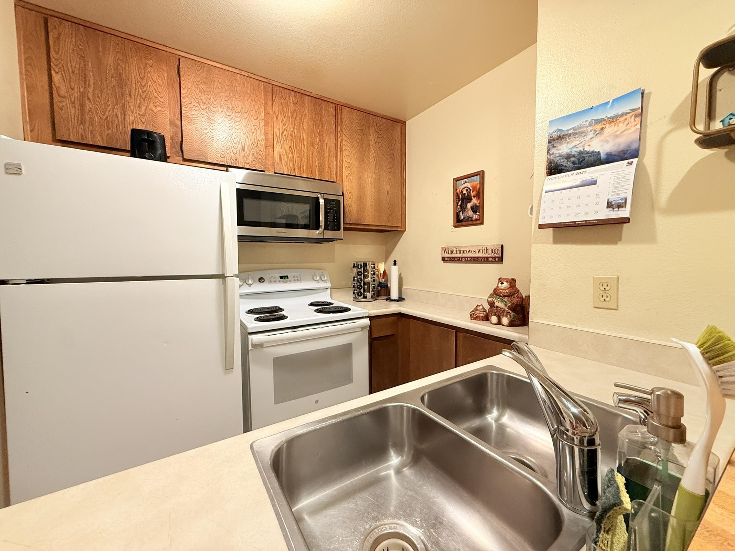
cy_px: 276
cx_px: 368
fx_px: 297
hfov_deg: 102.1
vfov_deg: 85.7
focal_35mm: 14
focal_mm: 2.22
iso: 320
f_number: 2.2
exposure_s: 1/60
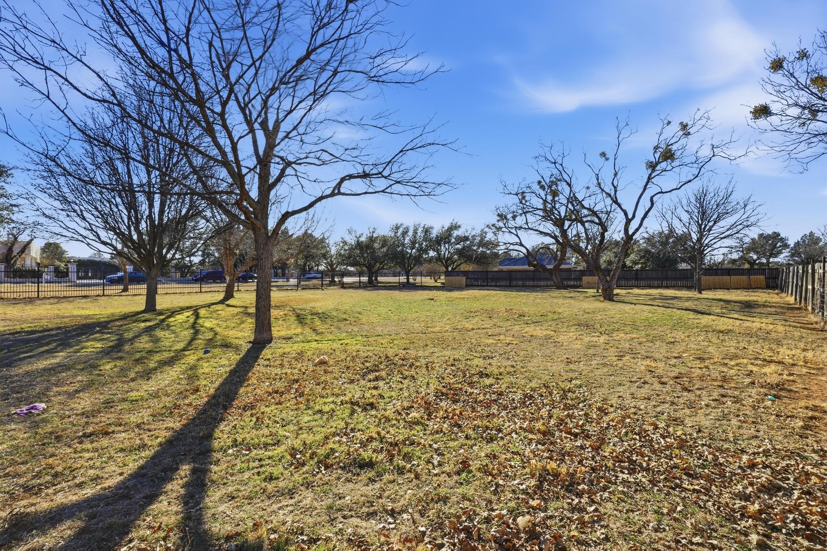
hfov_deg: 96.7
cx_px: 414
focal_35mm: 16
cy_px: 276
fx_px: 367
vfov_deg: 73.7
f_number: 22
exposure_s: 1/3200
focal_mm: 16
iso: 200
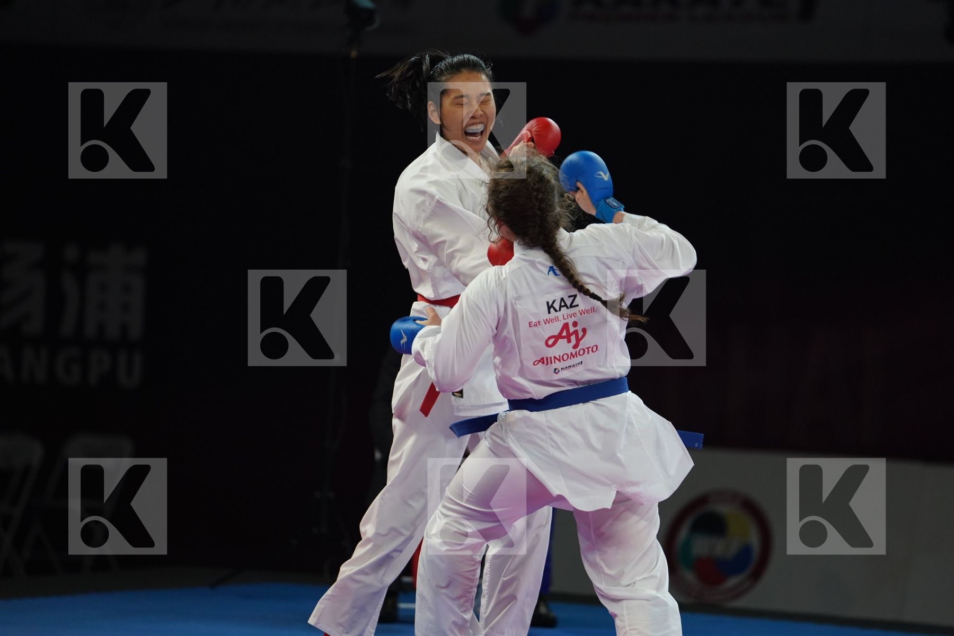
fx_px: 5300
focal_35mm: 200
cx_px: 477
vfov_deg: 6.9
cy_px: 318
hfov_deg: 10.3
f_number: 2.8
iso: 1600
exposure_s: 1/1000
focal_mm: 200
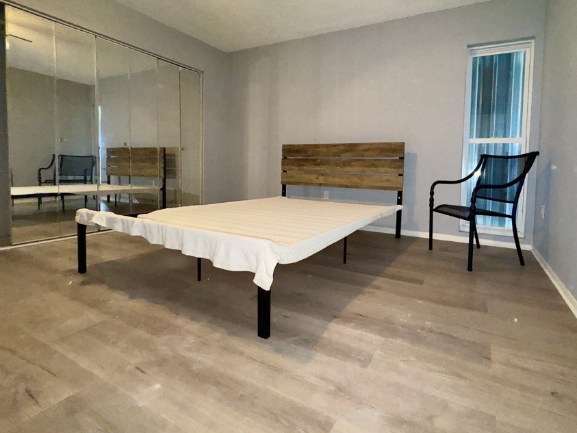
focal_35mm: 17
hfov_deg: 89.7
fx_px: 283
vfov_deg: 74.2
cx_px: 350
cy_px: 182
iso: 1000
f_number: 2.2
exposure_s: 1/60
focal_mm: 2.22
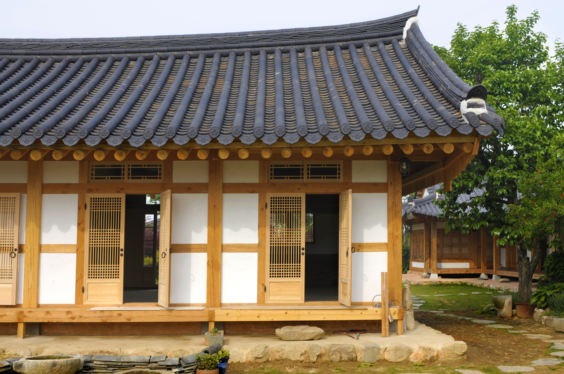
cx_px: 282
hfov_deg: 46.4
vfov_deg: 31.8
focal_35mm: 42
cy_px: 187
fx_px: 657
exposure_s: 1/400
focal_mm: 28
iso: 200
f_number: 7.1
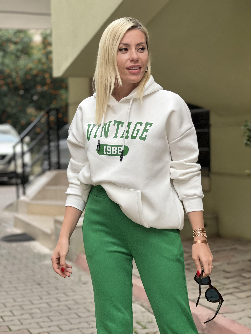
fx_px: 744
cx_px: 126
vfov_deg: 25.3
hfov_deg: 19.1
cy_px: 167
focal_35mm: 77
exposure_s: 1/81
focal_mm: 9
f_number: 2.8
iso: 250
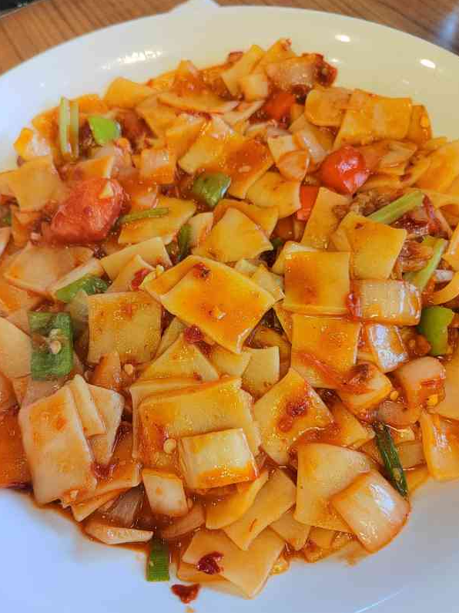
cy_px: 318
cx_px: 204
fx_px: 477
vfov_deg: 65.3
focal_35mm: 27
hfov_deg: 51.2
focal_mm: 5.52
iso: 1263
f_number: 1.9
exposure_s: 1/100
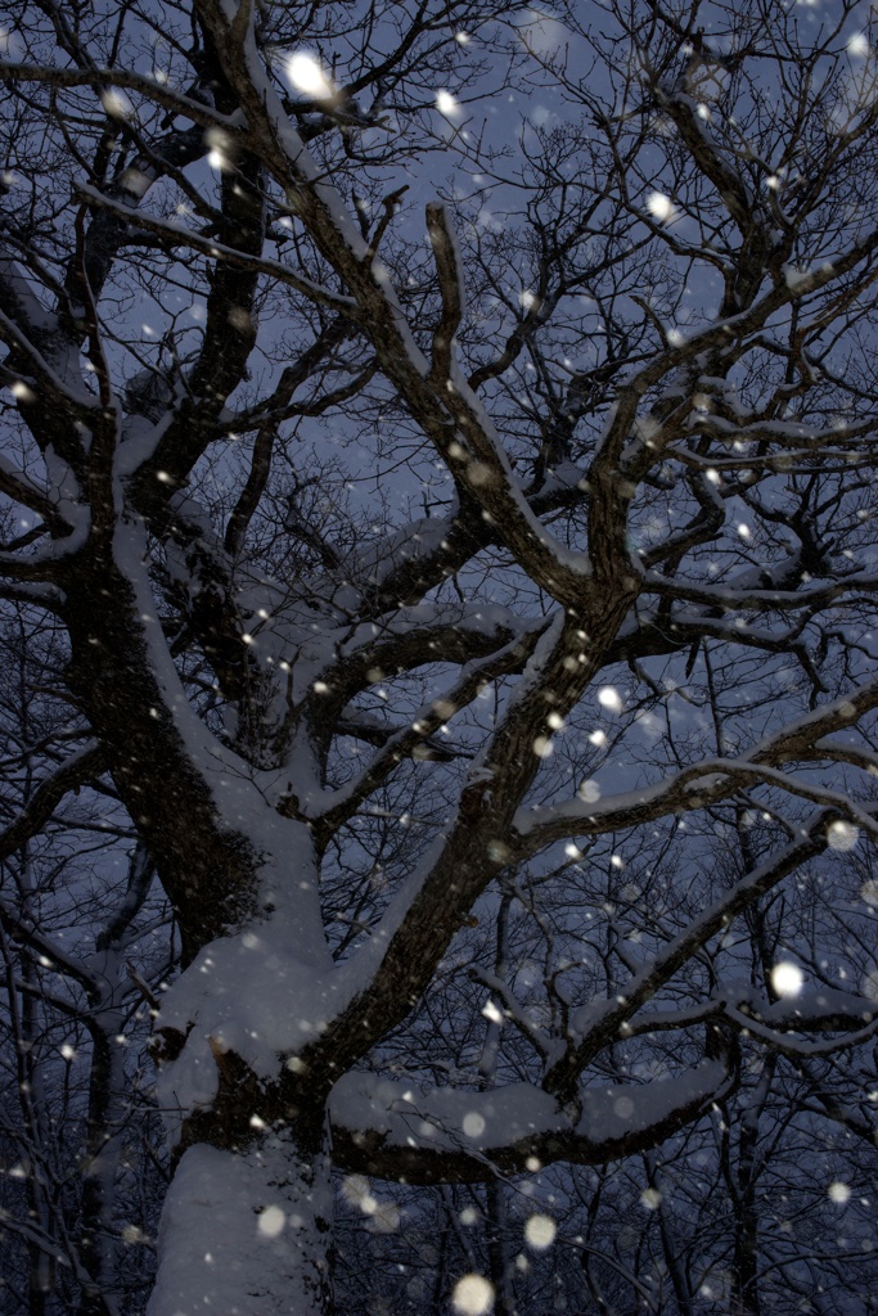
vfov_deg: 54.4
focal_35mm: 35
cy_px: 658
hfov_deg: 37.9
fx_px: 1280
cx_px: 439
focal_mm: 35
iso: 250
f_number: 13
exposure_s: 1/160
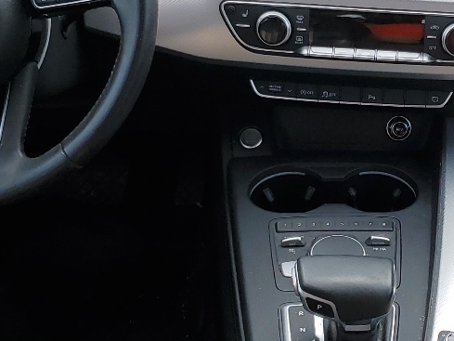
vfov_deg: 17.3
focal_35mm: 85
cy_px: 116
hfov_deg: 22.6
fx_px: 1115
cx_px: 373
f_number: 1.5
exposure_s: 1/625
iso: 50
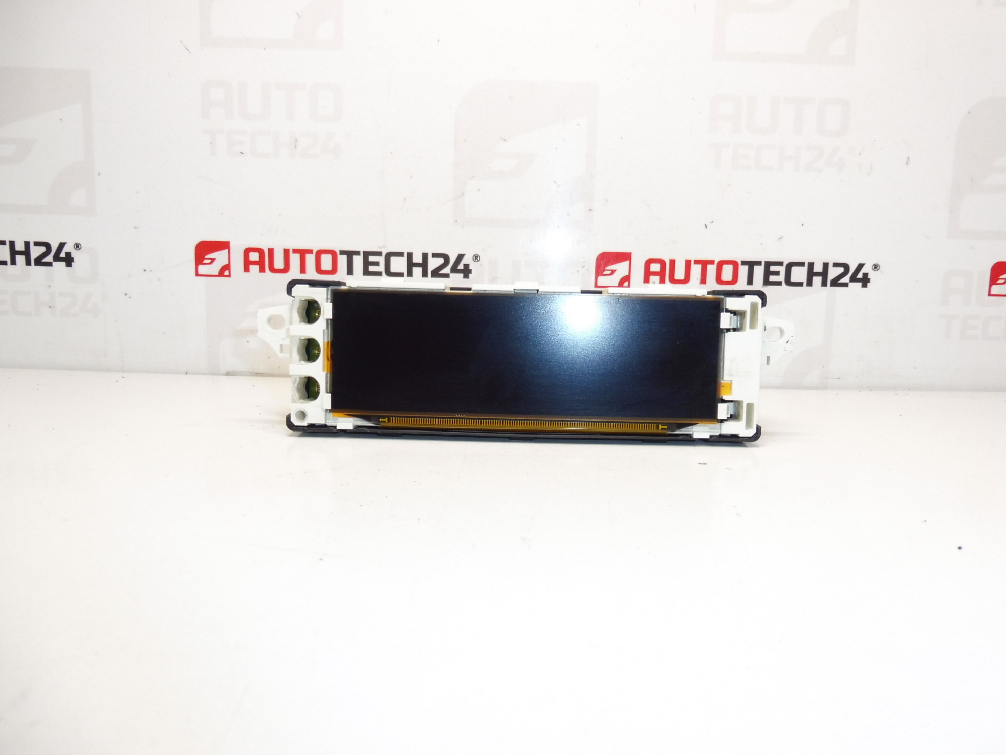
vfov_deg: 54.9
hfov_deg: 69.4
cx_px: 517
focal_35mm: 25
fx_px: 727
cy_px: 389
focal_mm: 4.3
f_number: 3.5
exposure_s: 1/125
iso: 200
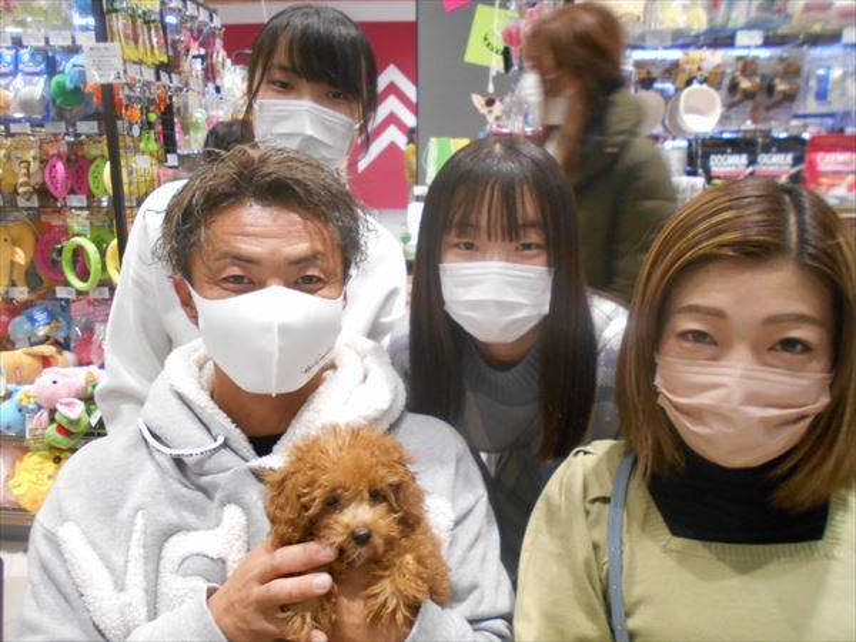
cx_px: 428
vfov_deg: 53.1
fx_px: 643
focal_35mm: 26
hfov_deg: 67.3
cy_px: 321
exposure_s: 1/30
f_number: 3.2
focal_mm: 4.6
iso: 360
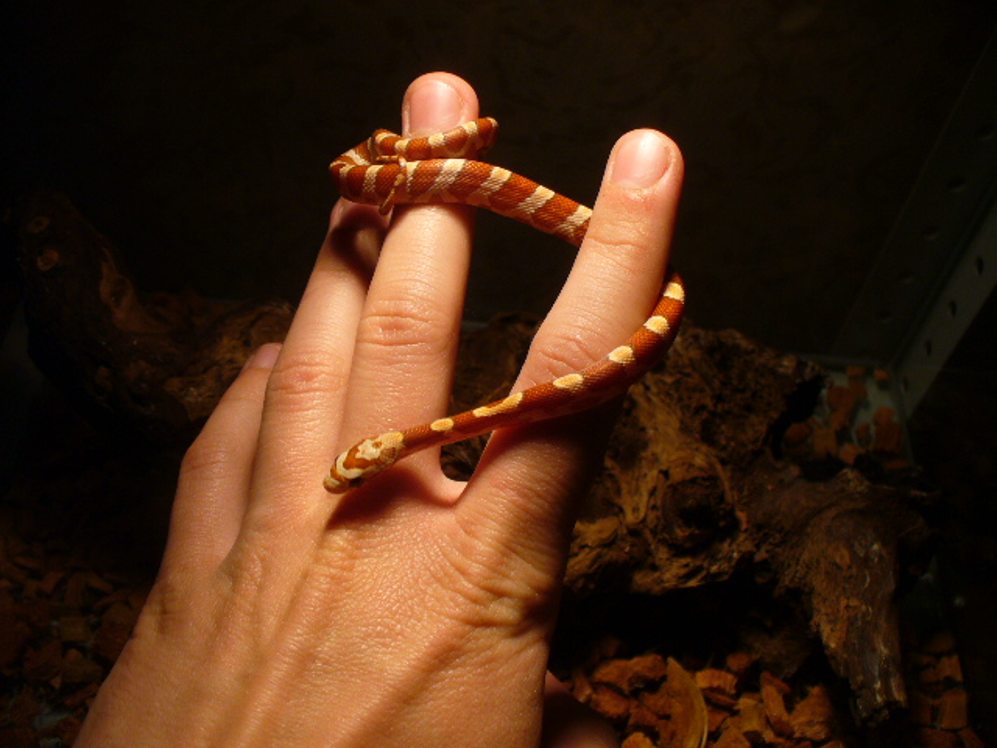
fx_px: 1066
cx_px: 498
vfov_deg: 38.7
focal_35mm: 37
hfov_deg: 50.1
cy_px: 374
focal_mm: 6.1
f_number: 2.8
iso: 80
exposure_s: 1/100
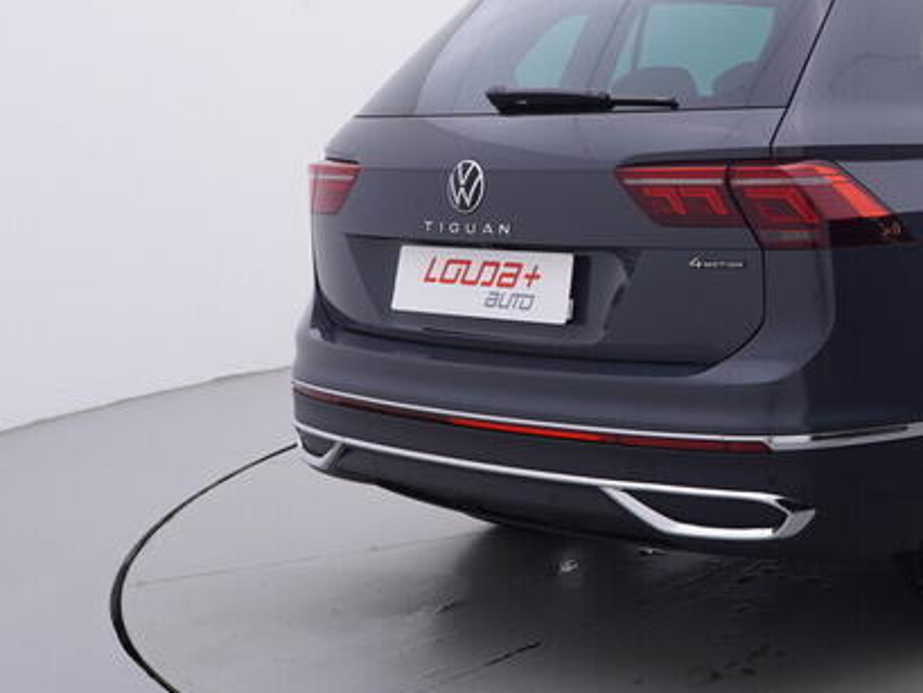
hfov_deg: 31.7
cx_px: 995
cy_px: 264
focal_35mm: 54
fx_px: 1446
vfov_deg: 26.9
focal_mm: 15
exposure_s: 1/80
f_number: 5
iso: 200
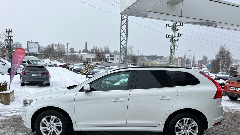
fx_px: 185
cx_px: 122
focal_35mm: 29
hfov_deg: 66.1
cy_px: 88
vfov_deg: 39.8
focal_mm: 5.1
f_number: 1.6
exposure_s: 1/2309
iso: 50
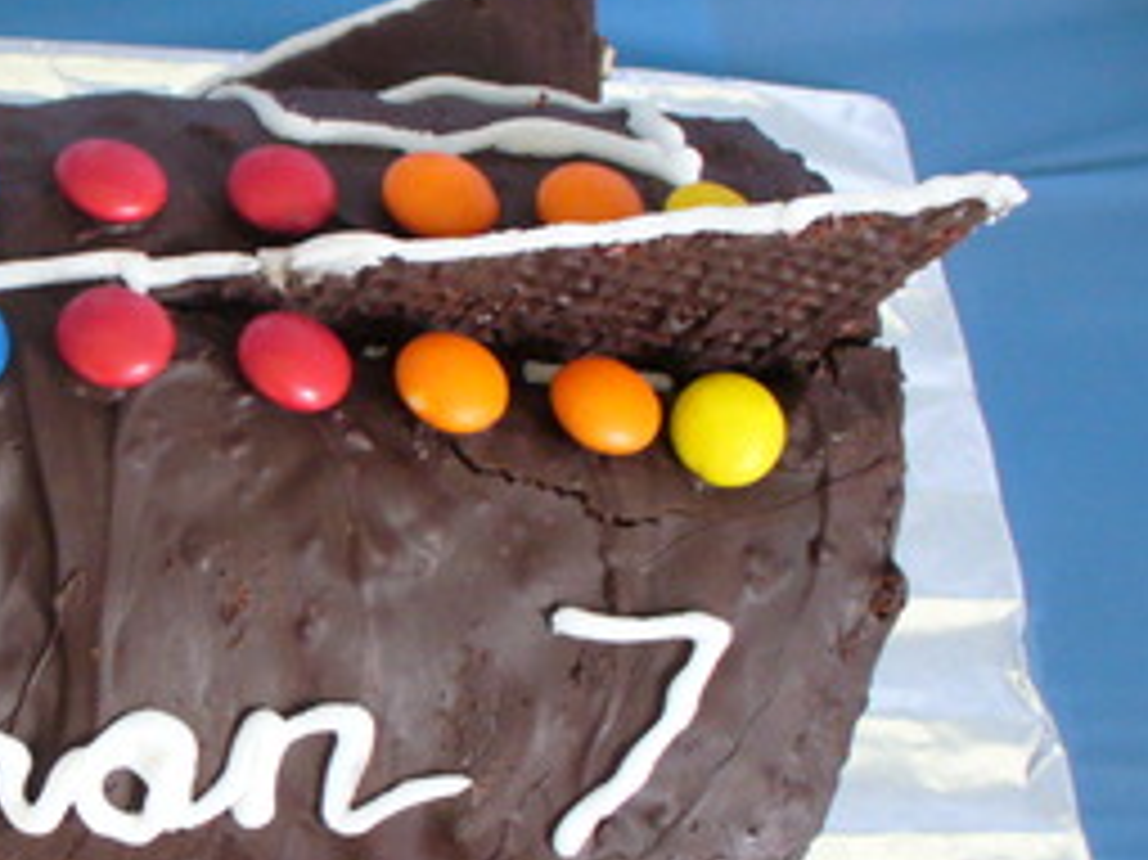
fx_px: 3083
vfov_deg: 15.8
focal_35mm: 93
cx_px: -122
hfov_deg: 20.1
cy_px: 576
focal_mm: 6.1
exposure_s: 1/20
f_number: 2.8
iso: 200
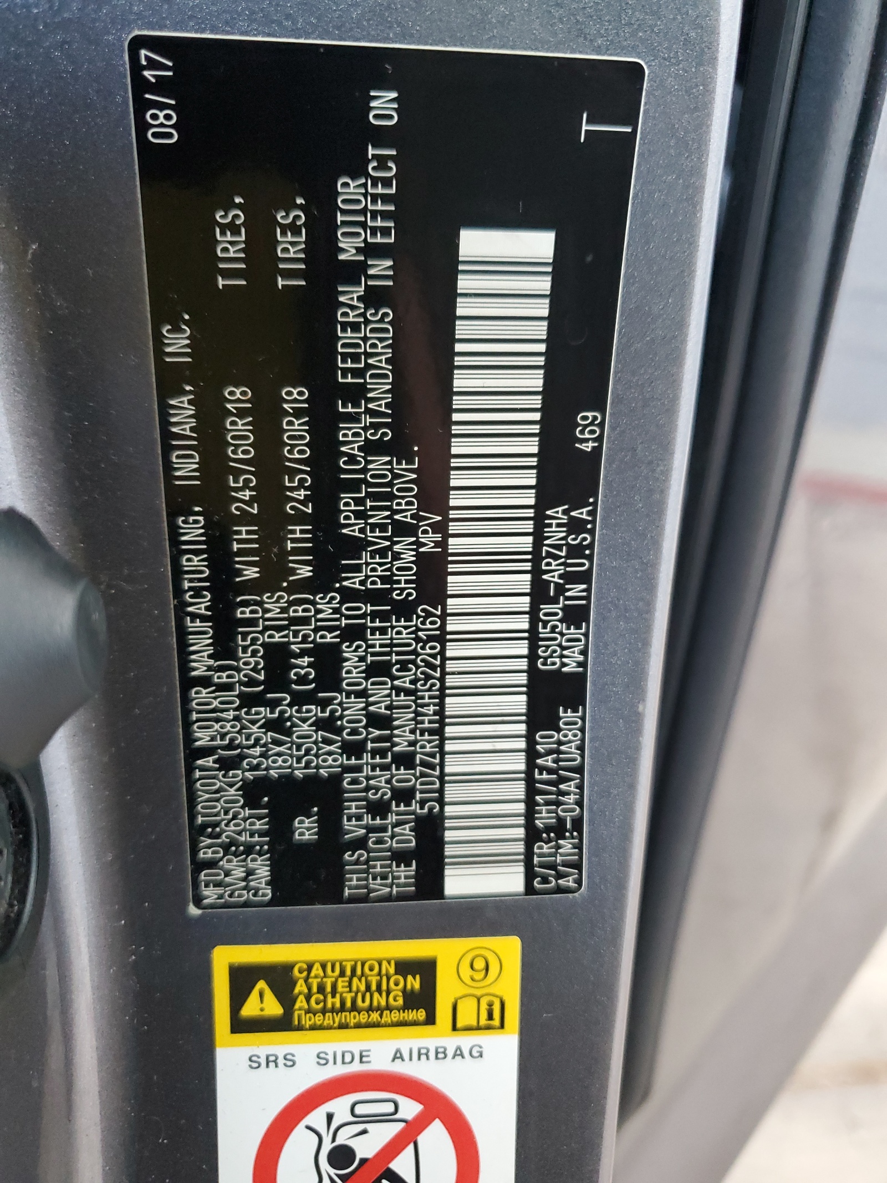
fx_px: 888
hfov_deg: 53.1
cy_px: 592
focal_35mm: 26
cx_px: 444
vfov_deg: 67.3
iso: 353
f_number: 1.5
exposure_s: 1/60.2
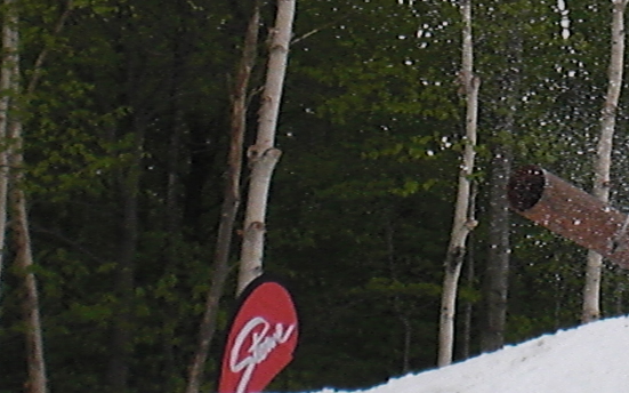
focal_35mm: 117
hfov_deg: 17.3
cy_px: 91
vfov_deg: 11.2
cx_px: 676
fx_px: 2005
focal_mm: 6.3
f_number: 5.6
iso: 200
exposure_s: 1/1250
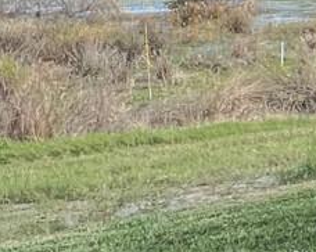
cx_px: 708
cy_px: 22
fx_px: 832
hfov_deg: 15.2
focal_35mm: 89
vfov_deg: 17.0
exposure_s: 1/605
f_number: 1.8
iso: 32
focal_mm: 1.57
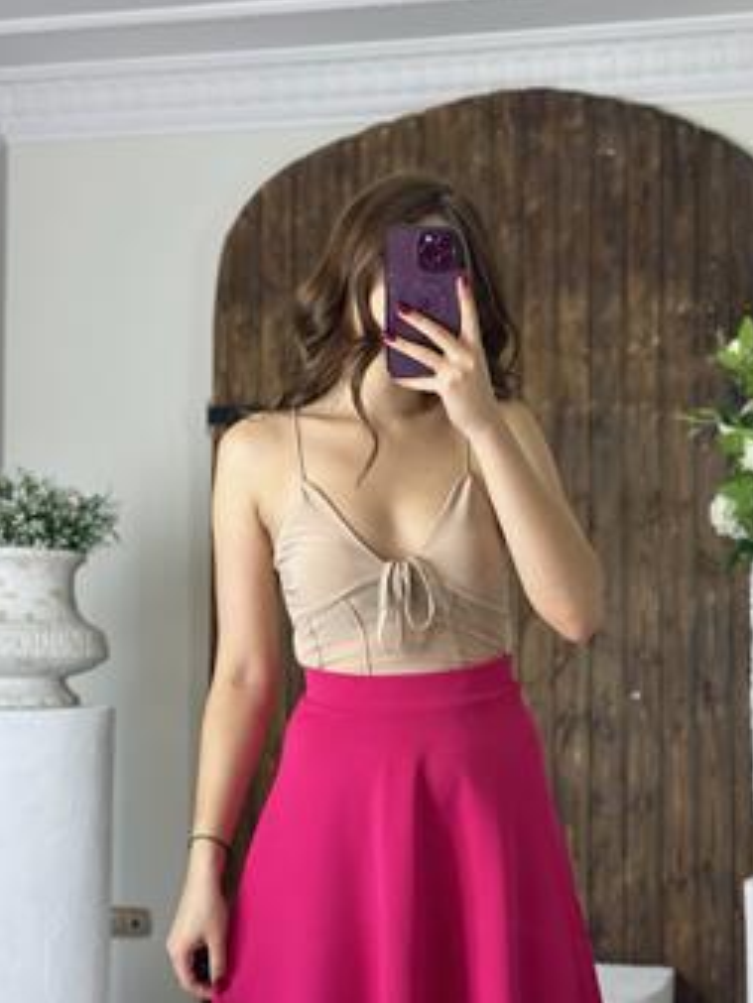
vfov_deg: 33.7
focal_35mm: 57
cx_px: 420
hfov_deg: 25.7
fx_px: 1652
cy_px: 563
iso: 80
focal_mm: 6.86
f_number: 1.78
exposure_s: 1/215
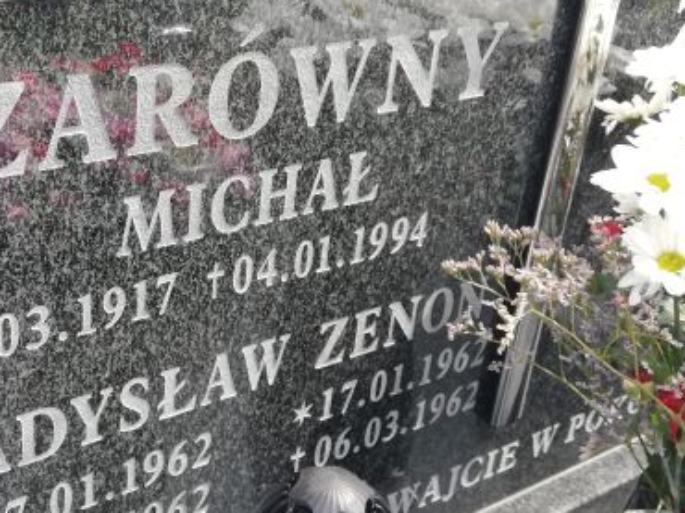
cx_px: 161
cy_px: 167
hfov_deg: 40.7
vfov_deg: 31.9
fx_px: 890
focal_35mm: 45
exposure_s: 1/196
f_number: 2.2
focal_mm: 3.81
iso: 50
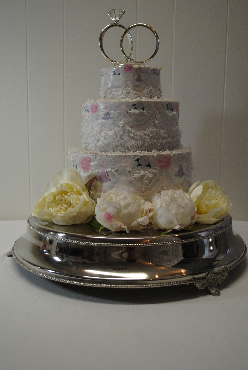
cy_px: 186
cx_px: 126
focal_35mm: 37
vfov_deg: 51.8
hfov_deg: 36.0
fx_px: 381
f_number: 4
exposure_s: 1/100
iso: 400
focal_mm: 24
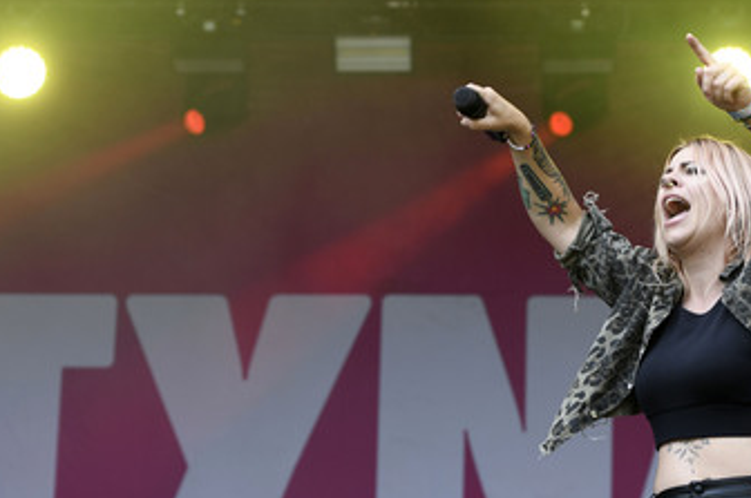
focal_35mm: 94
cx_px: 406
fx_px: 1958
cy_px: 322
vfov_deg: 14.5
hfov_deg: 21.7
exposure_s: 1/800
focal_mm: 70
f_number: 4
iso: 640
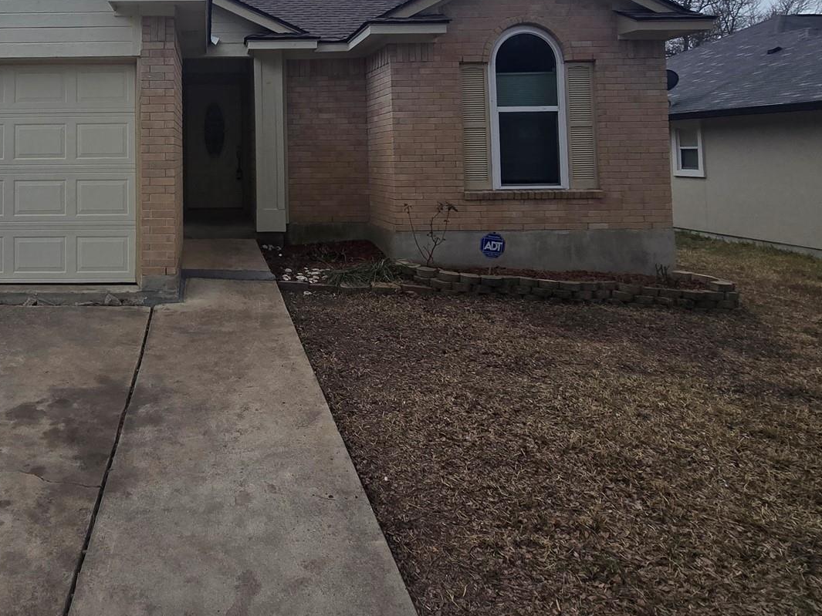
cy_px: 115
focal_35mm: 25
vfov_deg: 51.2
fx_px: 594
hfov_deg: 64.9
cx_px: 198
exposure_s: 1/601
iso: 50
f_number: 2.2
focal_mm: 2.2
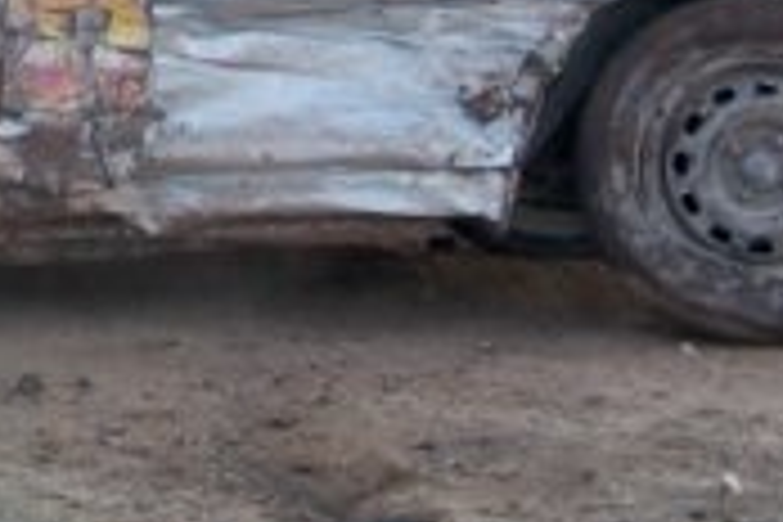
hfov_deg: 9.1
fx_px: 4806
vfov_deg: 6.1
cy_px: -252
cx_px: -338
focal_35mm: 221
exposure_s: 1/320
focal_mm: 40
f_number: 4.8
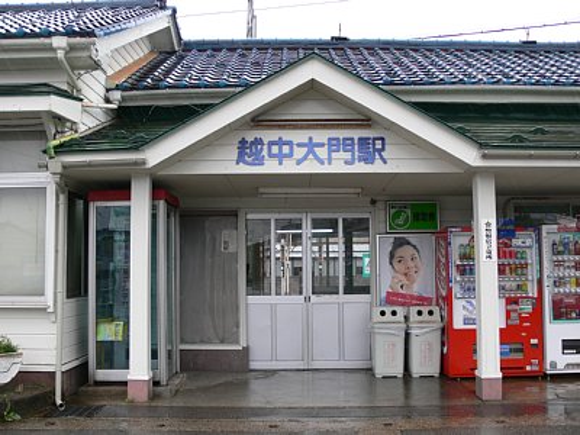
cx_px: 290
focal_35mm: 35
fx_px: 586
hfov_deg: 52.6
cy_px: 218
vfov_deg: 40.7
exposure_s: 1/60
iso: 80
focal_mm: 7.4
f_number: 3.2
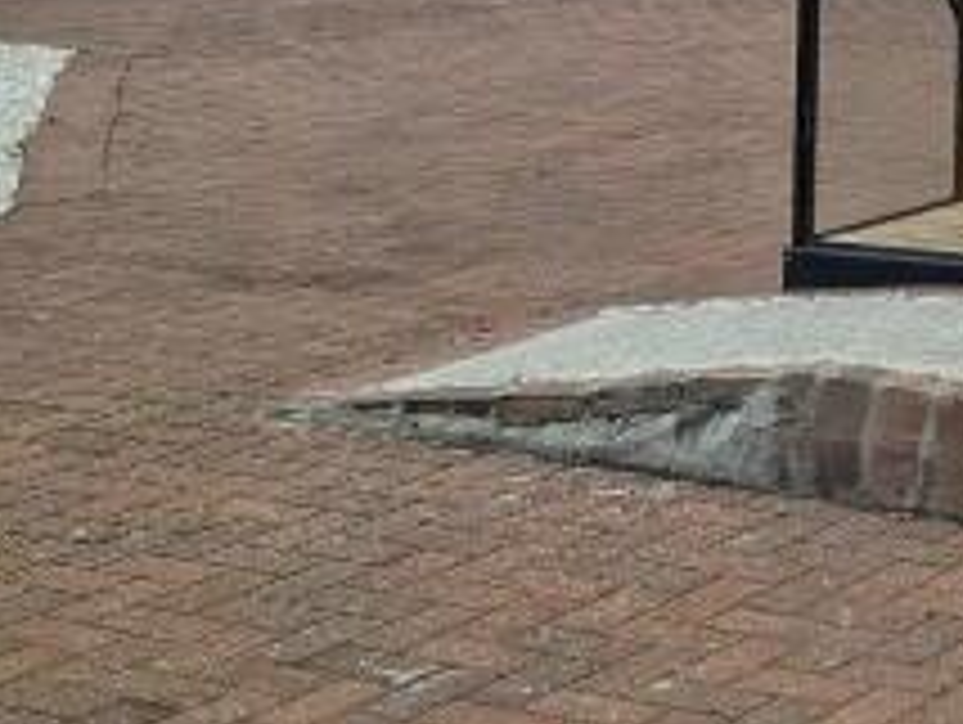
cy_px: -351
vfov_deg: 12.8
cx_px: 1426
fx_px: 3064
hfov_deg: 16.4
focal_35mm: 110
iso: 50
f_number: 1.8
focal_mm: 5.54
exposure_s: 1/1736
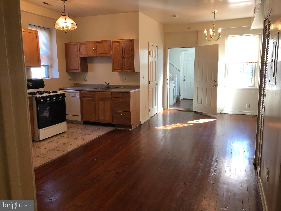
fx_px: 227
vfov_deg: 49.7
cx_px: 140
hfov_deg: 63.4
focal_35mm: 28
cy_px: 106
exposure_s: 1/30
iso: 25
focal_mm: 4
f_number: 1.8
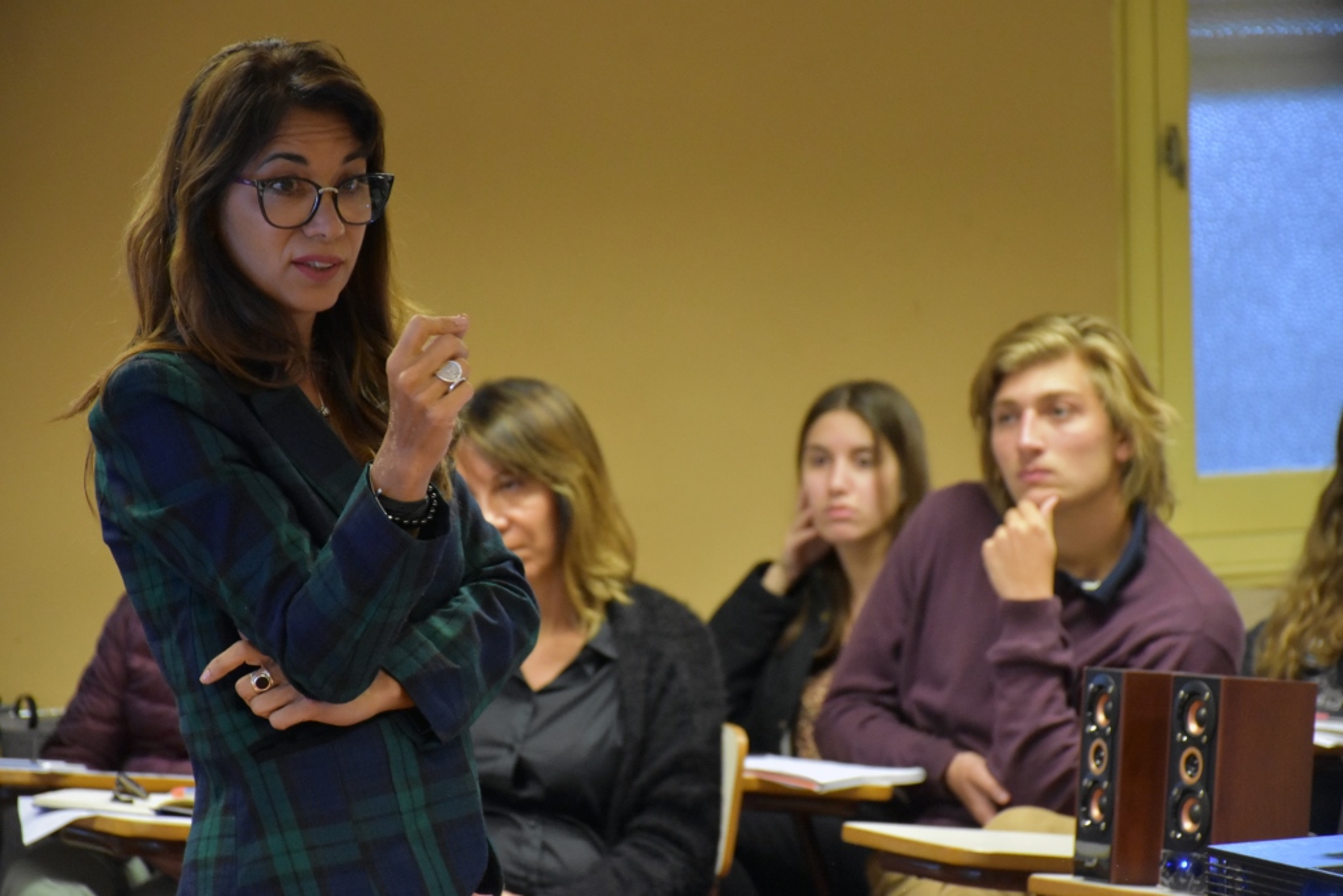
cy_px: 448
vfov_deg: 8.7
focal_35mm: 158
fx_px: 5876
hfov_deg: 13.0
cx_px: 672
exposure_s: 1/60
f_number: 5.6
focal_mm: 105
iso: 4000
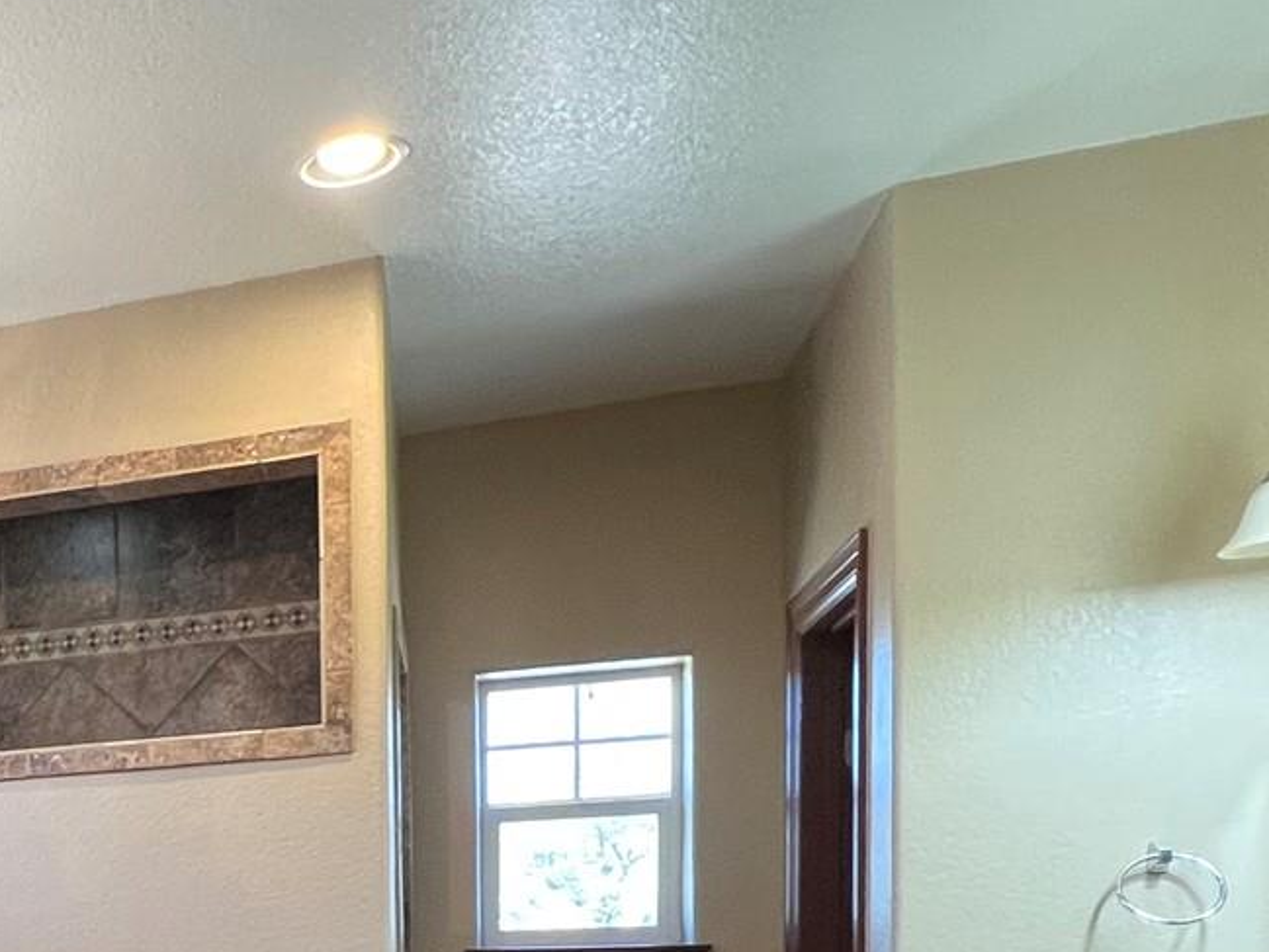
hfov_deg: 35.6
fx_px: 1503
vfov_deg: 31.0
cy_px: 1063
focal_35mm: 41
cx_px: -262
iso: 160
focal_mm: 1.57
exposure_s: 1/60
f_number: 1.8
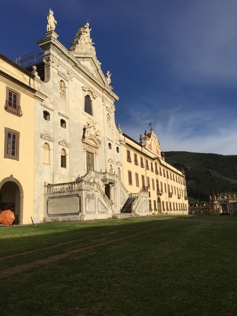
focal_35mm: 29
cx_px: 118
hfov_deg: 48.2
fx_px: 265
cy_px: 158
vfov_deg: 61.7
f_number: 2.2
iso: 32
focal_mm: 4.15
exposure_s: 1/3968
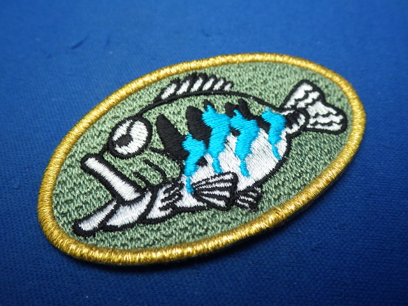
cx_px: 204
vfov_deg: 45.4
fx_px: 365
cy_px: 153
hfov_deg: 58.4
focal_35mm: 31
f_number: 3.1
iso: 320
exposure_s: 1/45
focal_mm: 5.5
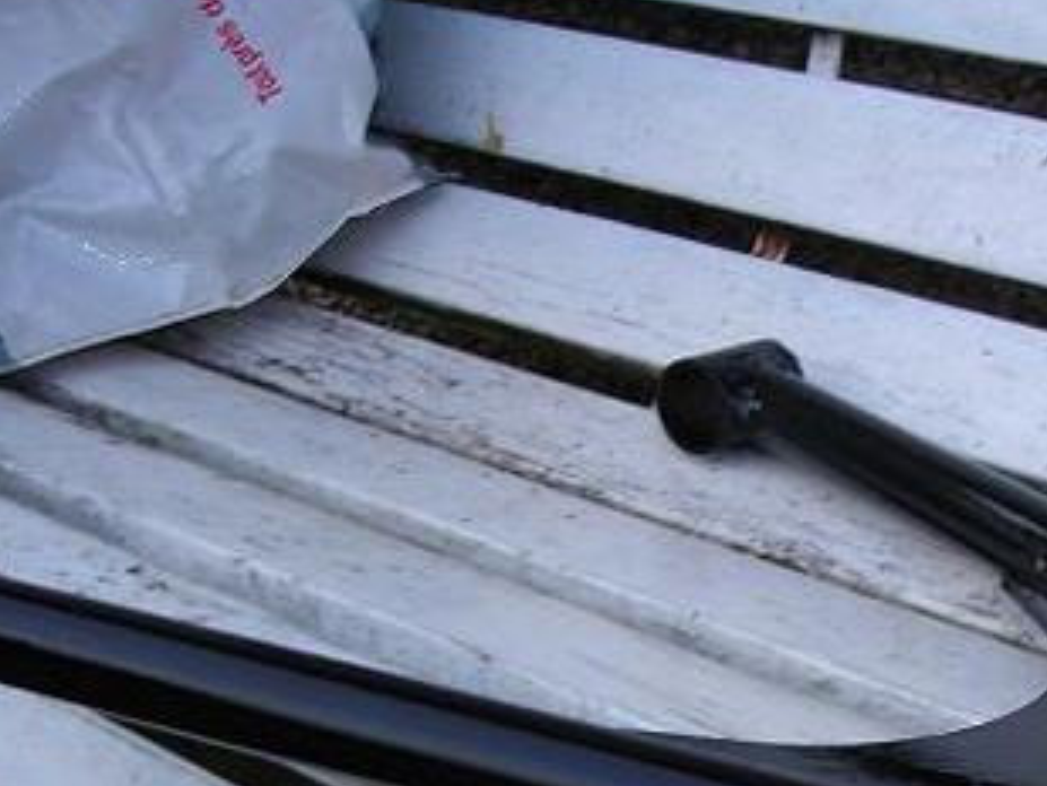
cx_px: 857
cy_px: 762
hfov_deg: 22.7
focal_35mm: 85
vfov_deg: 17.0
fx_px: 2572
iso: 50
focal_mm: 6.8
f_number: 3.3
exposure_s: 1/30
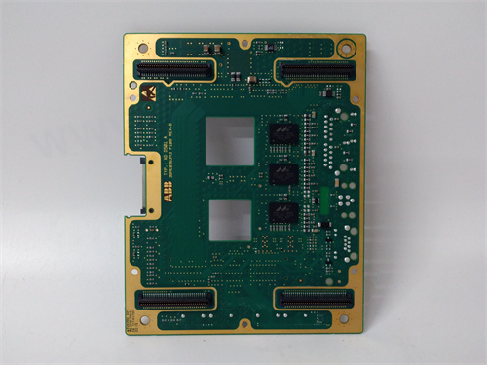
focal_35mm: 27
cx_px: 244
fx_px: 380
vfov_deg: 51.4
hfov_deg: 65.3
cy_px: 182
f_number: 2
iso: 396
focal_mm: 3.79
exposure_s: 1/33
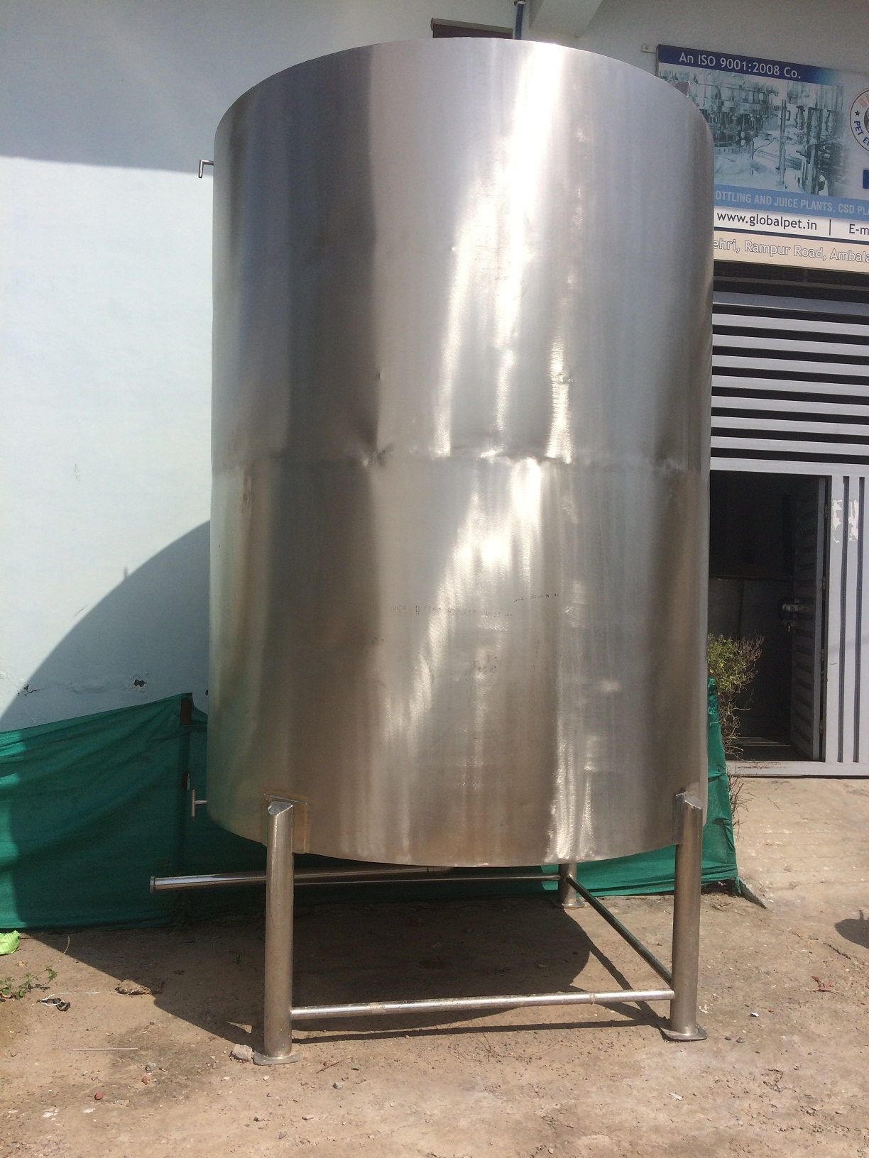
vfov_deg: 61.7
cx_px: 434
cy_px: 579
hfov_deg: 48.2
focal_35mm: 29
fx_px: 971
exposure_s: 1/3731
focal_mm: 4.15
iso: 32
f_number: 2.2
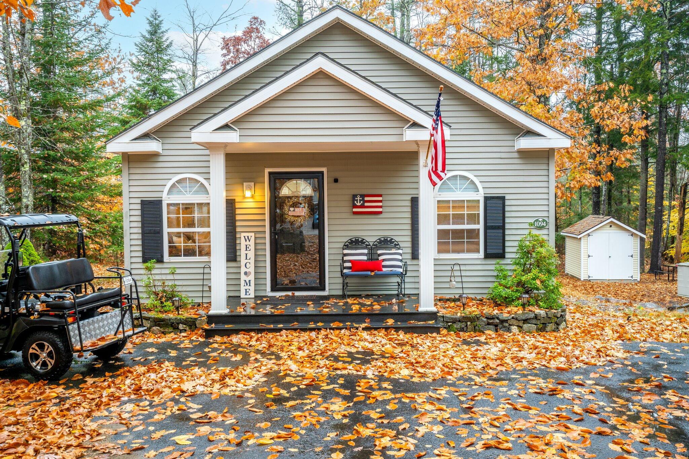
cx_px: 344
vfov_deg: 37.8
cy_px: 230
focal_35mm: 35
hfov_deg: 54.4
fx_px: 670
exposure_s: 1/5
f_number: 9
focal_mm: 35
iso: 50
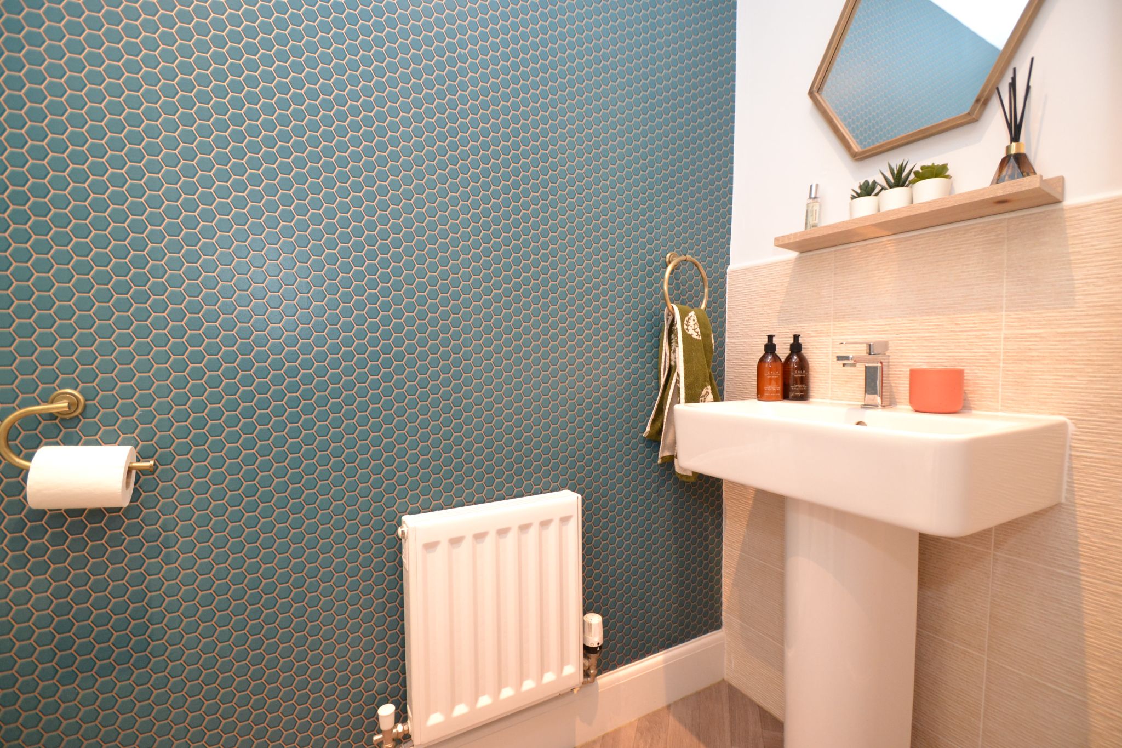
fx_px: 467
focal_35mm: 15
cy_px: 374
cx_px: 561
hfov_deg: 100.4
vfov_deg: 77.3
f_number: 3.5
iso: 1400
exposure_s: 1/60
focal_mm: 10
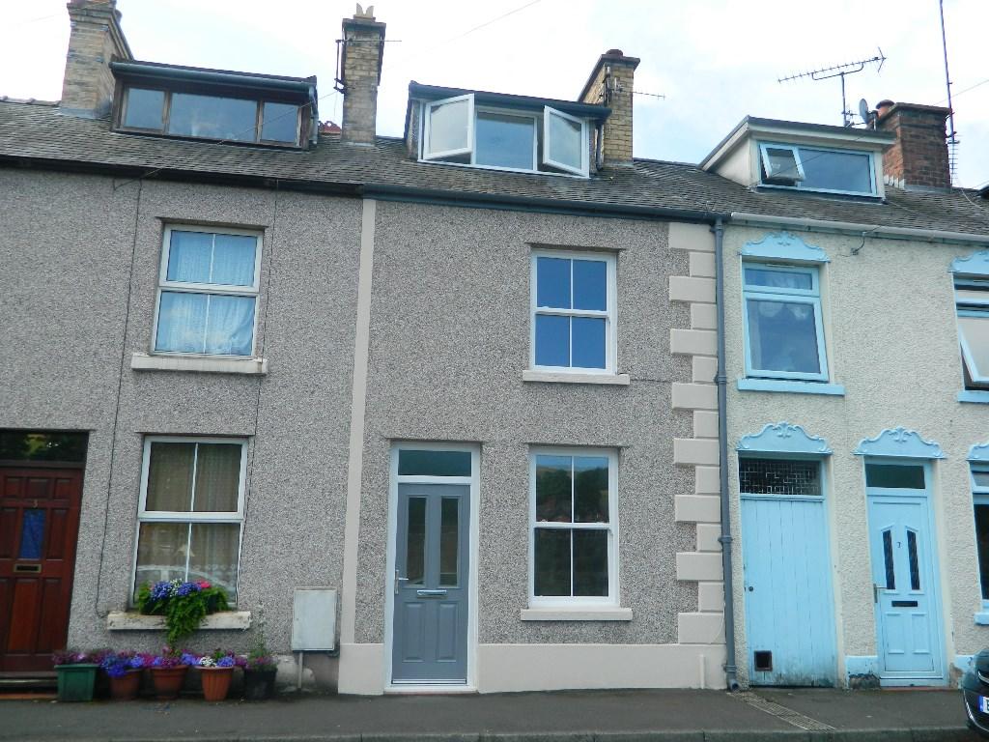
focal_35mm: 31
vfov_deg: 45.4
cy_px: 371
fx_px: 886
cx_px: 494
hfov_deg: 58.4
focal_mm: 5.6
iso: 80
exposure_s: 1/400
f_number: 3.2
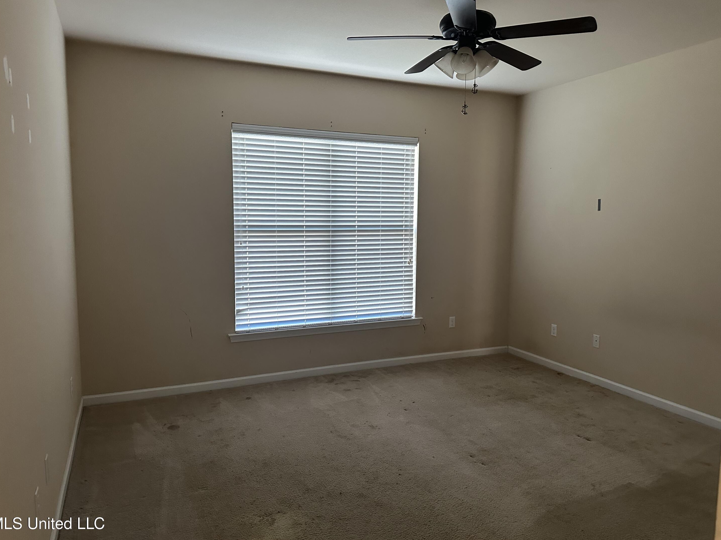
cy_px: 268
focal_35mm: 25
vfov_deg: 54.9
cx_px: 365
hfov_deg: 69.4
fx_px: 521
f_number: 1.78
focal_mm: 6.86
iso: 500
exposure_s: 1/60
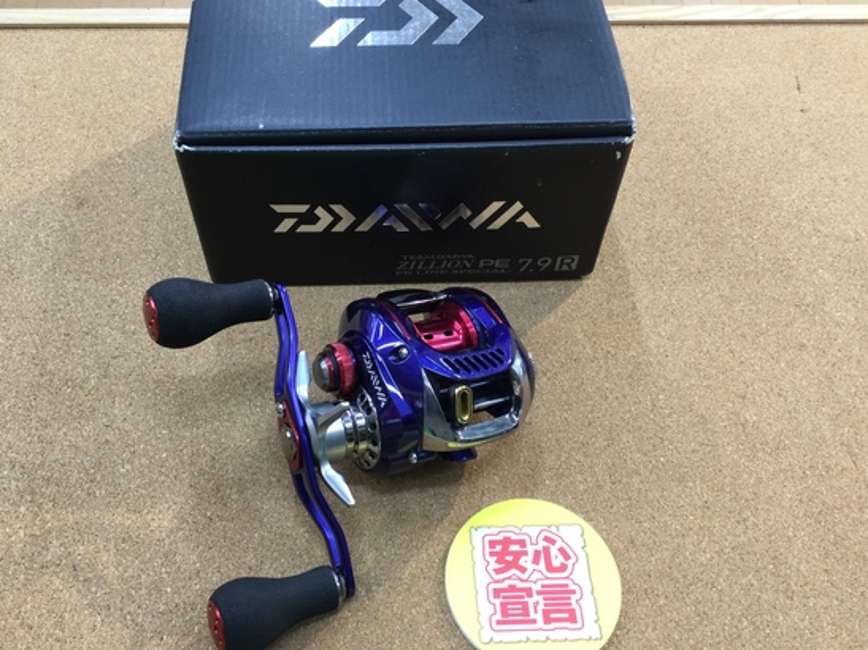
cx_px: 403
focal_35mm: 34
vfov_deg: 41.8
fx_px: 852
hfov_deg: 53.9
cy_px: 335
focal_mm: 3.3
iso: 50
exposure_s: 1/30
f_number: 2.4
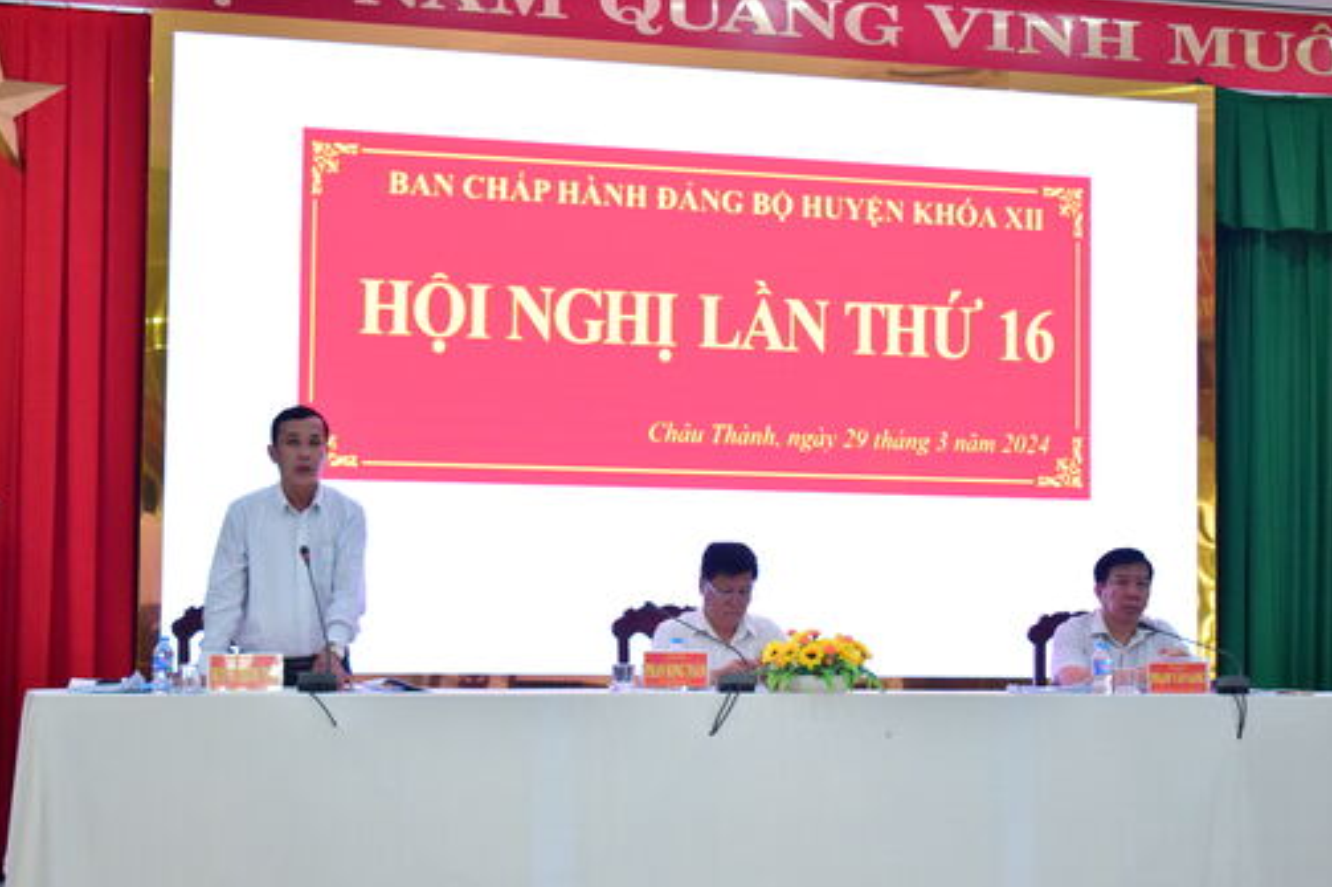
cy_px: 447
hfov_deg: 27.7
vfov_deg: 18.7
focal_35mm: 73
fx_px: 2700
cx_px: 667
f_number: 5.6
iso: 3200
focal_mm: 48
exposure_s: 1/160
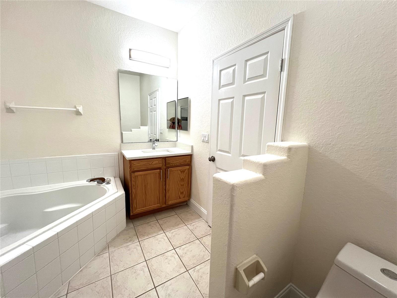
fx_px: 149
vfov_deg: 89.9
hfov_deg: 106.2
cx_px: 198
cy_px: 149
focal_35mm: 13
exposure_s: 1/120
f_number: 1.8
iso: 160
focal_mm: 1.57
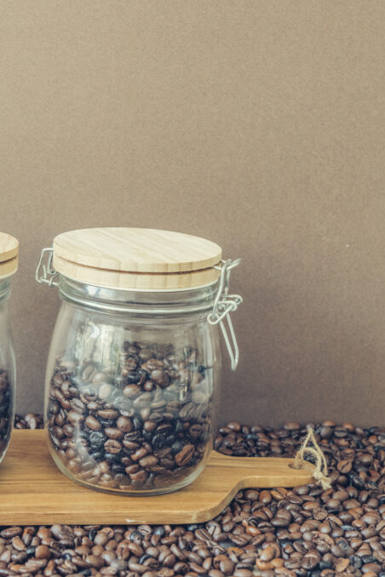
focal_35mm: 71
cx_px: 68
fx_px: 1139
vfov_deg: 28.5
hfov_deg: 19.0
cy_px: 287
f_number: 5.6
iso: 400
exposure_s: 1/40
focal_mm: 47
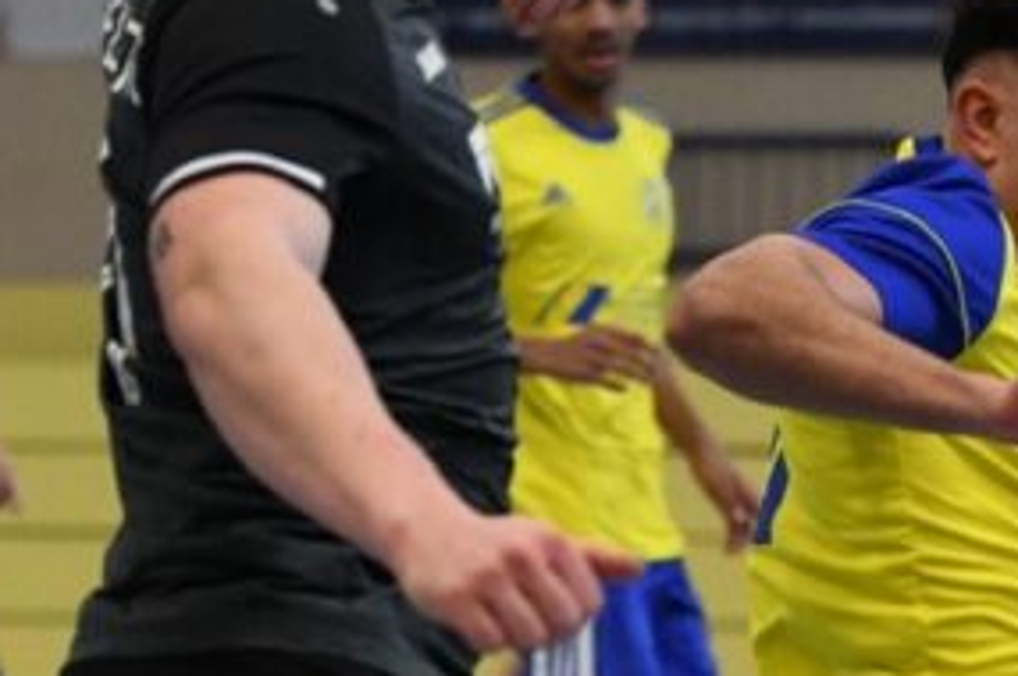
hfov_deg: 8.2
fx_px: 7090
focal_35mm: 251
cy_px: 936
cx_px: 986
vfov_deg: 5.4
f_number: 2.8
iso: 8000
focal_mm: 70
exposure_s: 1/1600
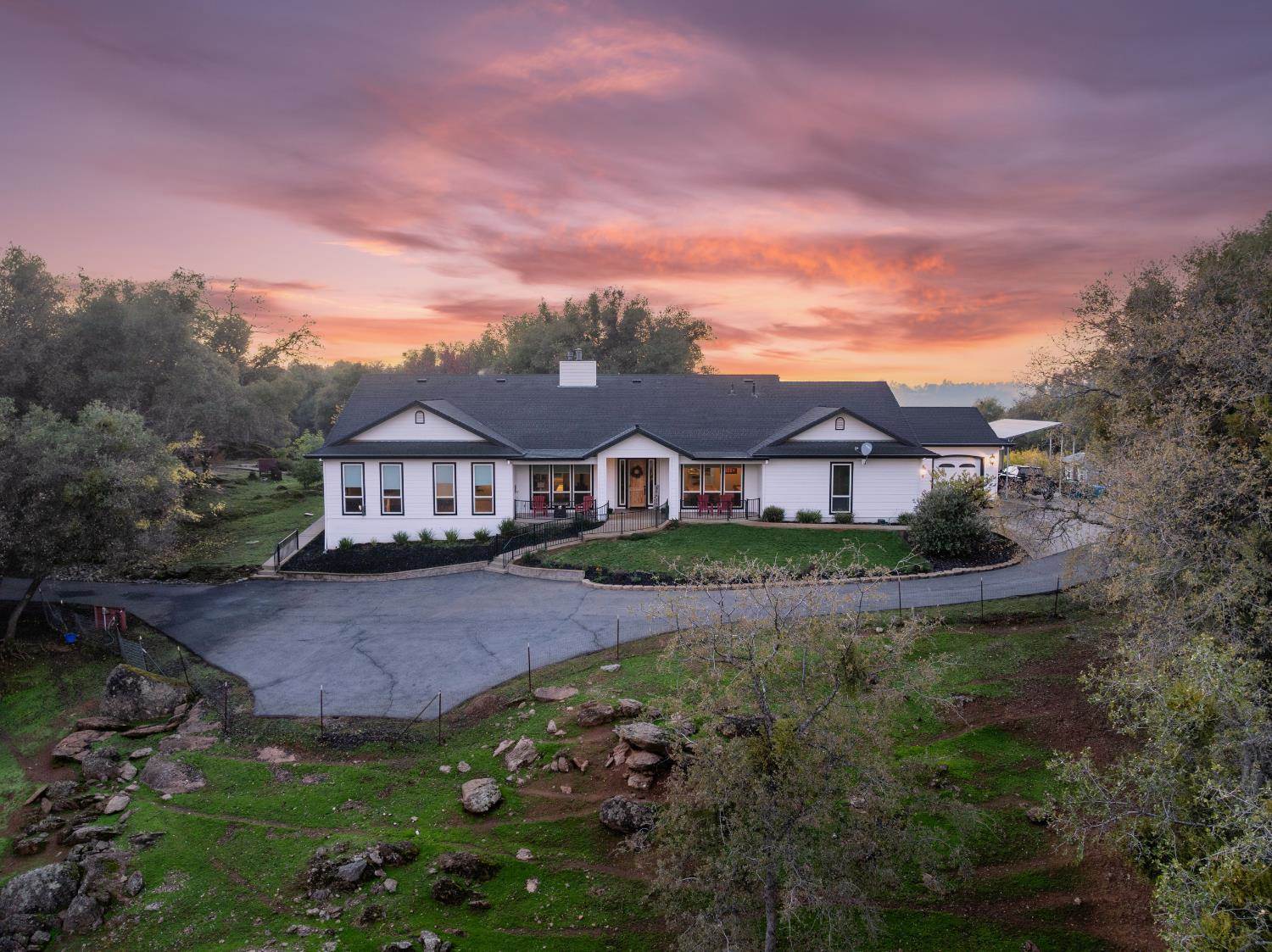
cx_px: 636
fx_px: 881
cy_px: 476
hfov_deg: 71.6
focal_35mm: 24
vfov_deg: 56.8
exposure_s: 1/15
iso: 100
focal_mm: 12.29
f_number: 2.8
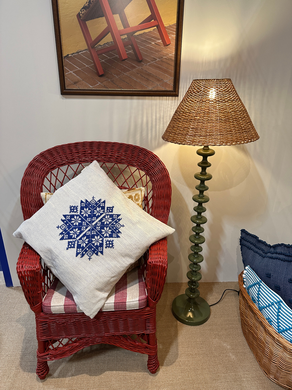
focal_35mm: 24
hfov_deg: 56.8
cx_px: 146
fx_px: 270
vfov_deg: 71.6
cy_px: 195
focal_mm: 6.86
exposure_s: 1/100
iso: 160
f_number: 1.78
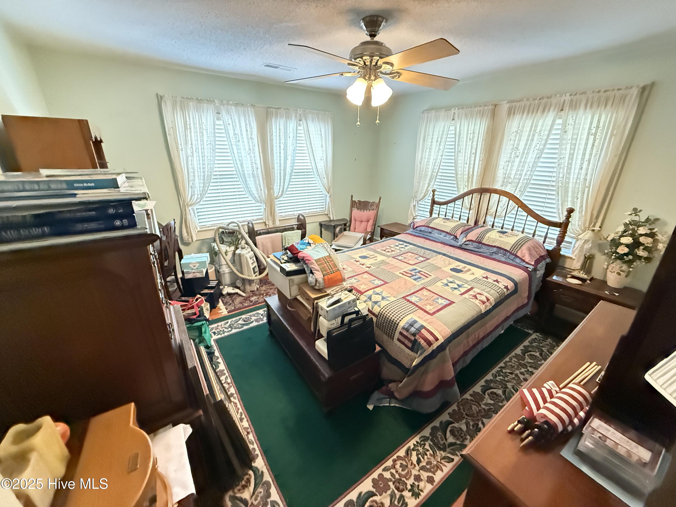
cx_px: 338
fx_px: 273
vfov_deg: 85.7
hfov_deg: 102.1
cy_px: 254
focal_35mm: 14
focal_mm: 2.22
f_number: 2.2
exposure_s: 1/40
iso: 1250
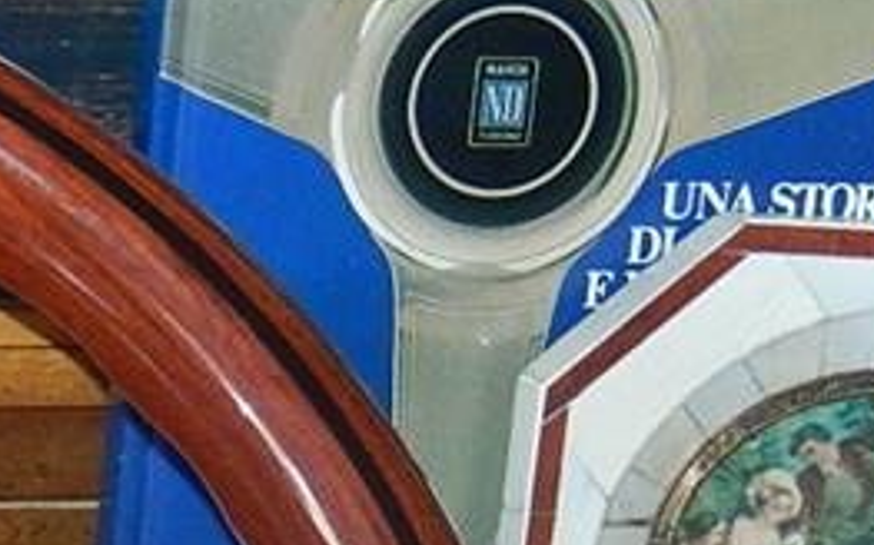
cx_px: -698
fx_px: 5094
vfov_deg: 6.0
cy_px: 1060
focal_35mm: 214
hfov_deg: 9.3
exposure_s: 1/30
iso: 400
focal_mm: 9.2
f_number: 4.5
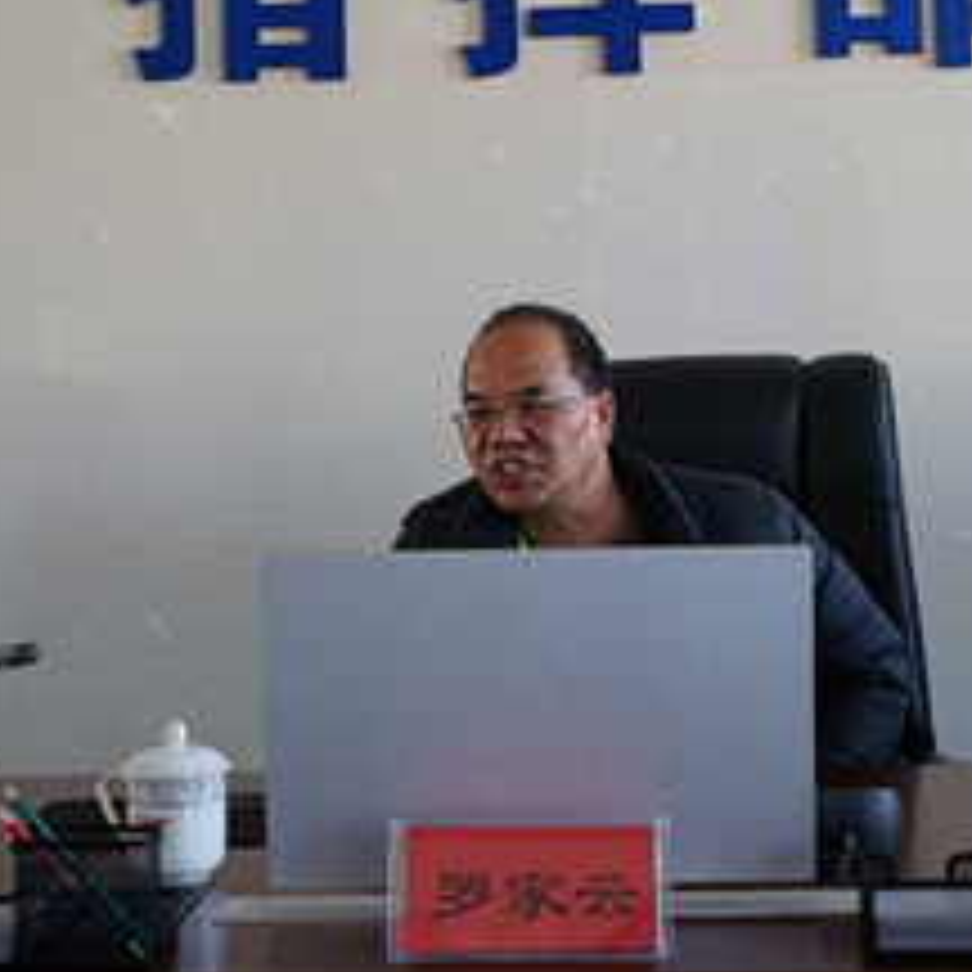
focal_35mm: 66
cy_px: 277
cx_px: 540
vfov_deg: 25.9
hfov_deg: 26.1
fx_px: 2097
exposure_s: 1/100
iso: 800
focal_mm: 35
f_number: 5
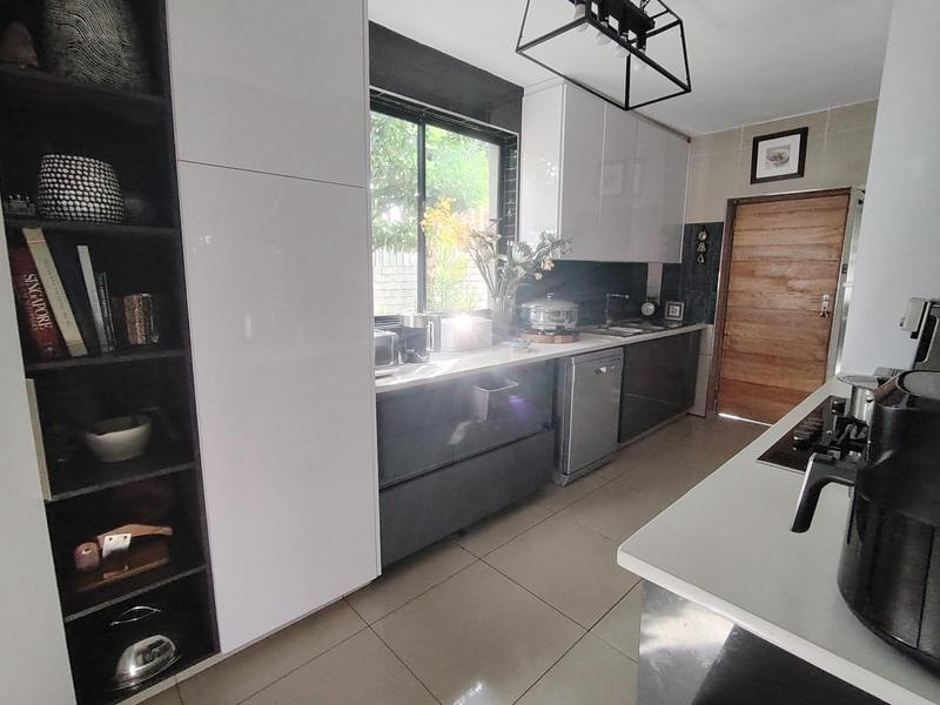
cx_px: 470
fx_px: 462
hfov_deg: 91.0
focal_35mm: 17
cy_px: 352
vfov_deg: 74.7
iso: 300
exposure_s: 1/50
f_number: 2.2
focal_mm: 1.42
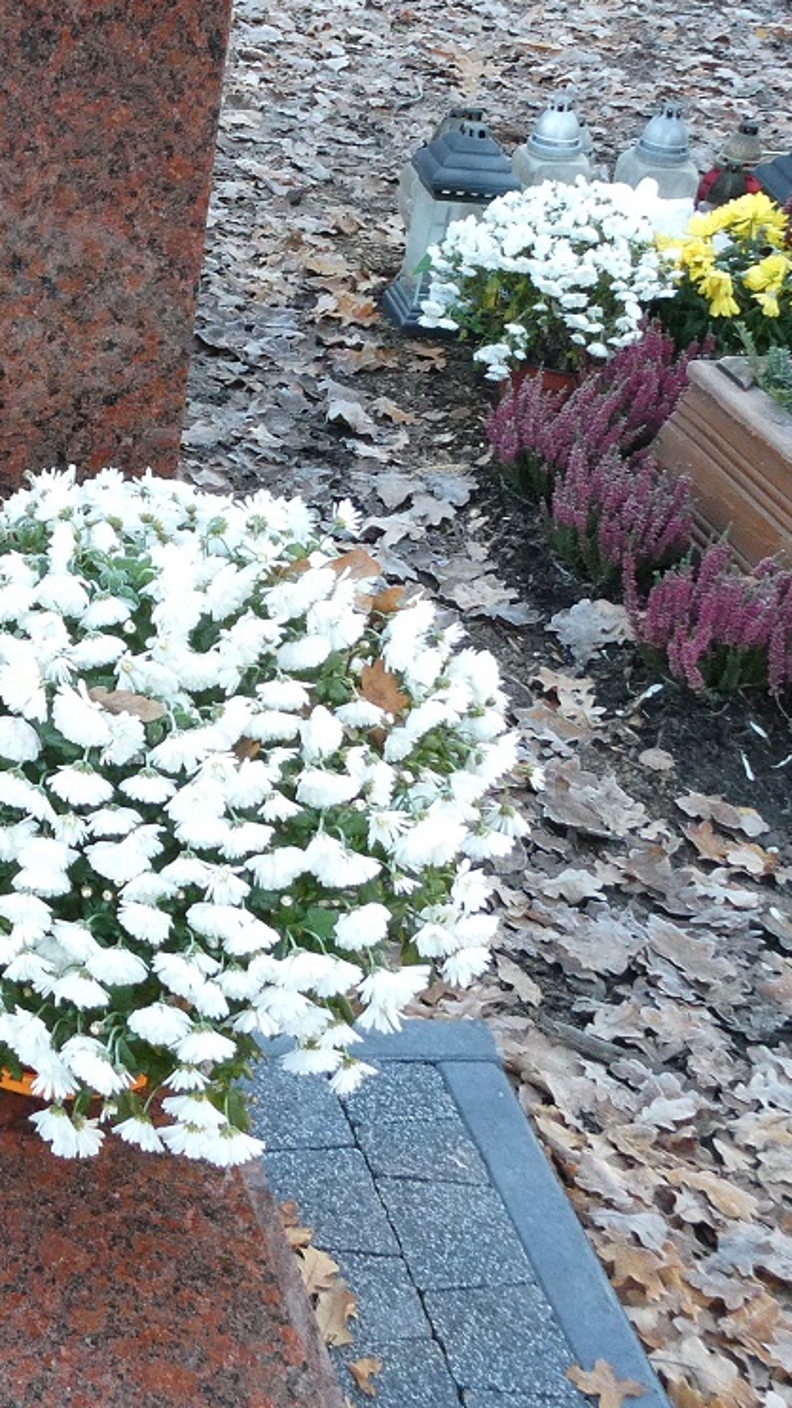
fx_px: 2277
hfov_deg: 18.1
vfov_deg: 33.7
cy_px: 356
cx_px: -301
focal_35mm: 61
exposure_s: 1/60
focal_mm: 4.7
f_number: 3.4
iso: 250
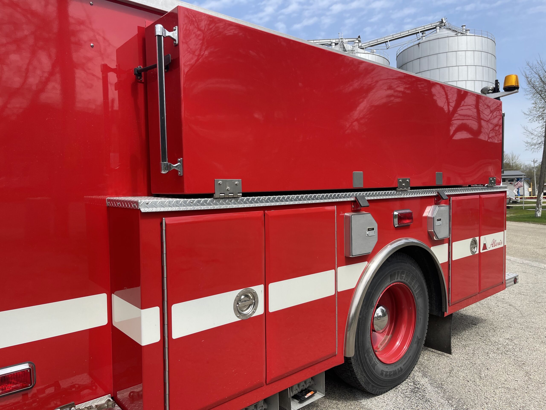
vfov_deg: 53.1
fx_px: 410
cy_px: 205
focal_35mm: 26
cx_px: 273
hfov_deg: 67.3
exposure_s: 1/1883
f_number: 1.6
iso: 32
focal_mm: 5.1
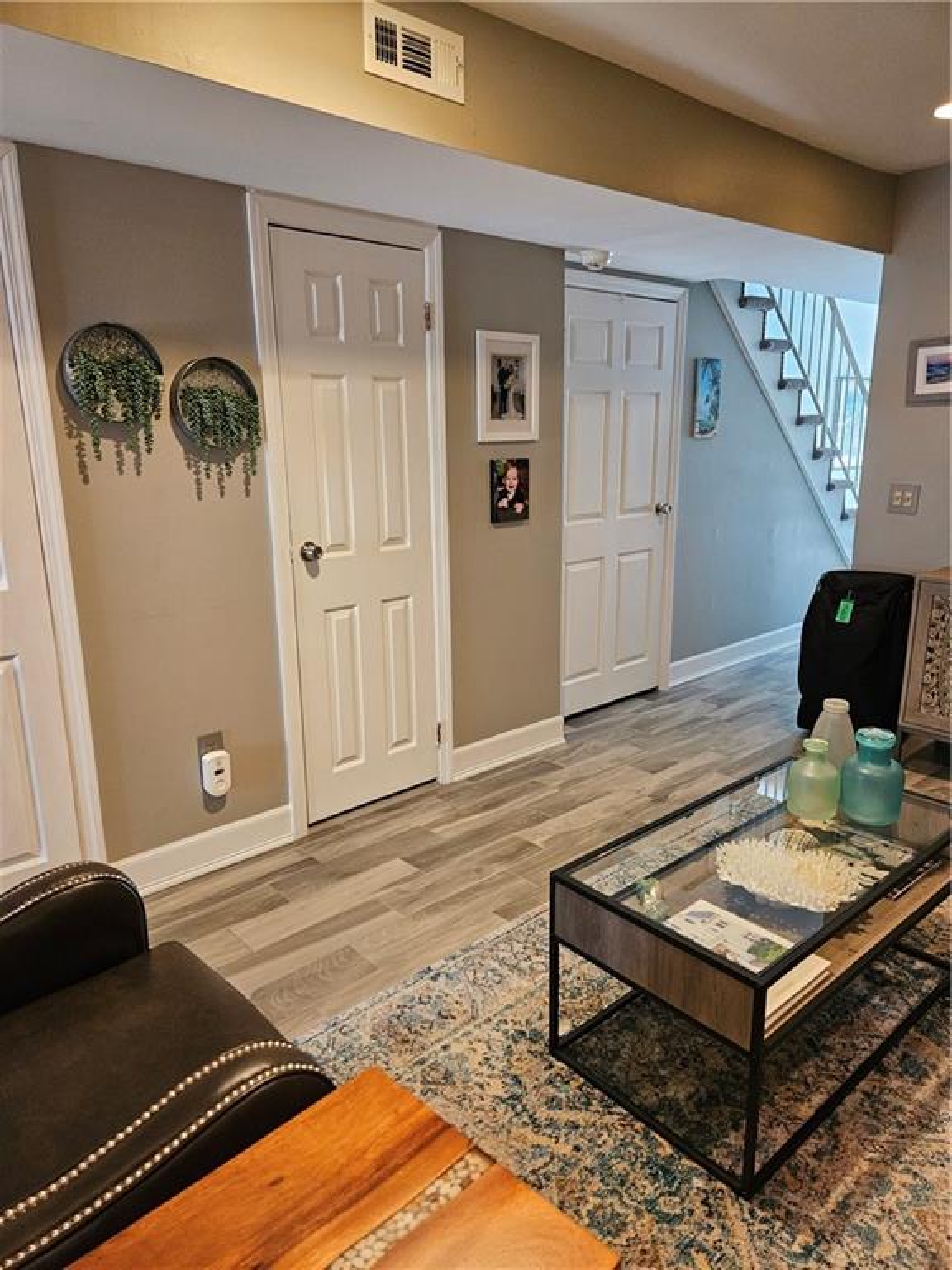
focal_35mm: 23
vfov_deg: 73.9
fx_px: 843
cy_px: 635
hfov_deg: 58.9
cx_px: 476
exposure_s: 1/120
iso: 640
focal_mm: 5.4
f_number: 1.8
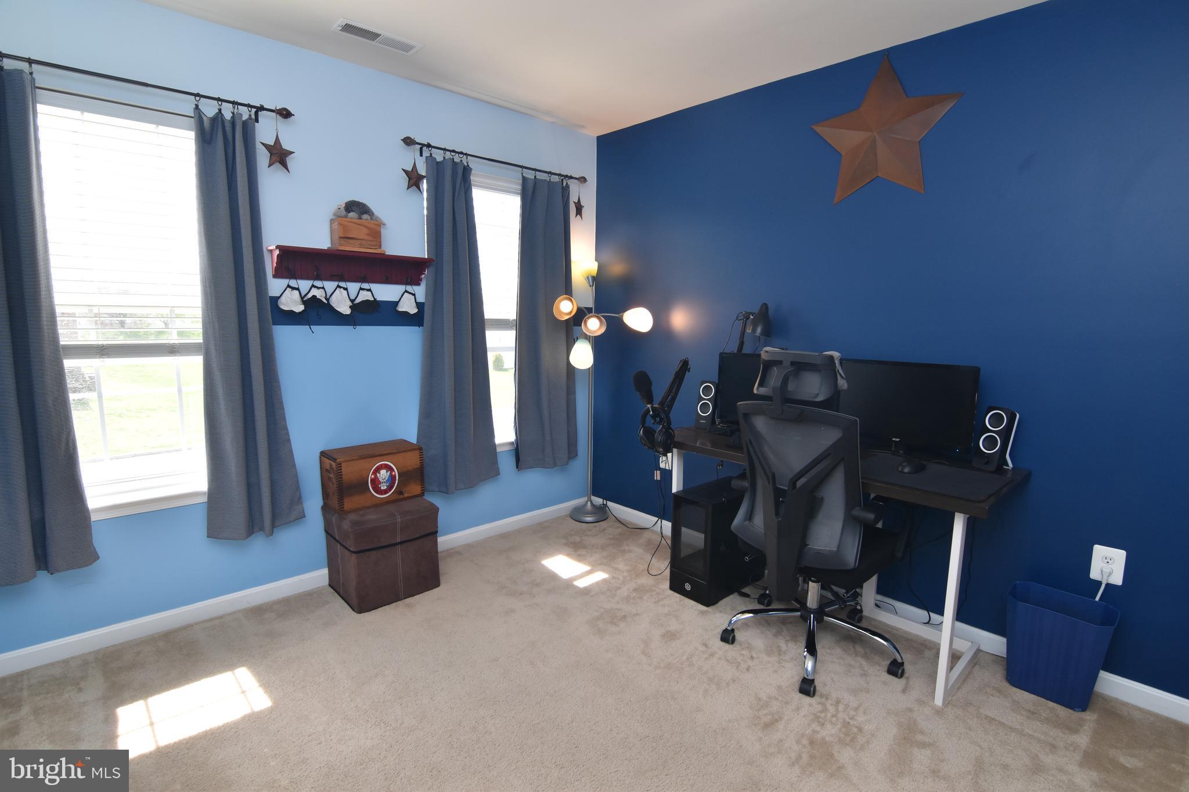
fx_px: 545
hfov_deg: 95.0
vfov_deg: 72.0
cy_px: 396
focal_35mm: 16
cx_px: 594
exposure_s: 1/125
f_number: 5.6
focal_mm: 11
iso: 500
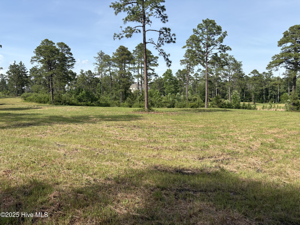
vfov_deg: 53.1
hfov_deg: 67.3
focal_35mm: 26
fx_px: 225
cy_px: 112
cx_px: 150
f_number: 1.6
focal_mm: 5.96
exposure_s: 1/2538
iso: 50
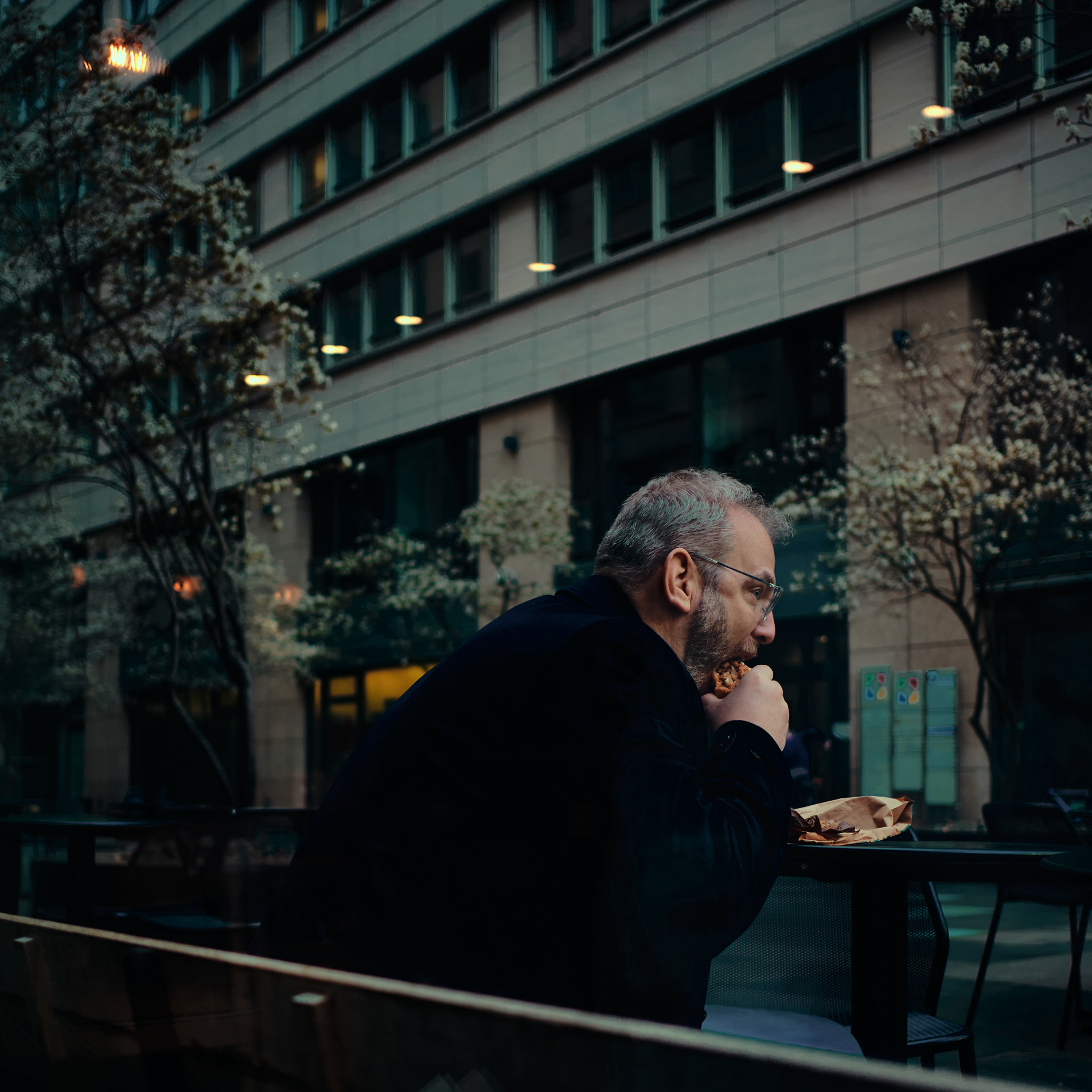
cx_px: 544
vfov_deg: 37.3
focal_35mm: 45
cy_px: 700
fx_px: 1606
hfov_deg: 37.6
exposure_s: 1/250
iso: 200
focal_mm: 23
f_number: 2
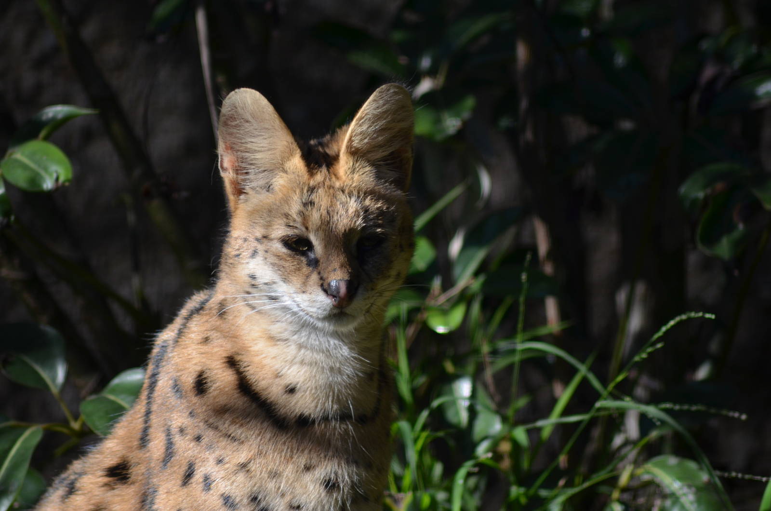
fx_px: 8977
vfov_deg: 3.3
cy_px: 256
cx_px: 386
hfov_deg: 4.9
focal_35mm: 420
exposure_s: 1/1000
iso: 450
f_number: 5.3
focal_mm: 280
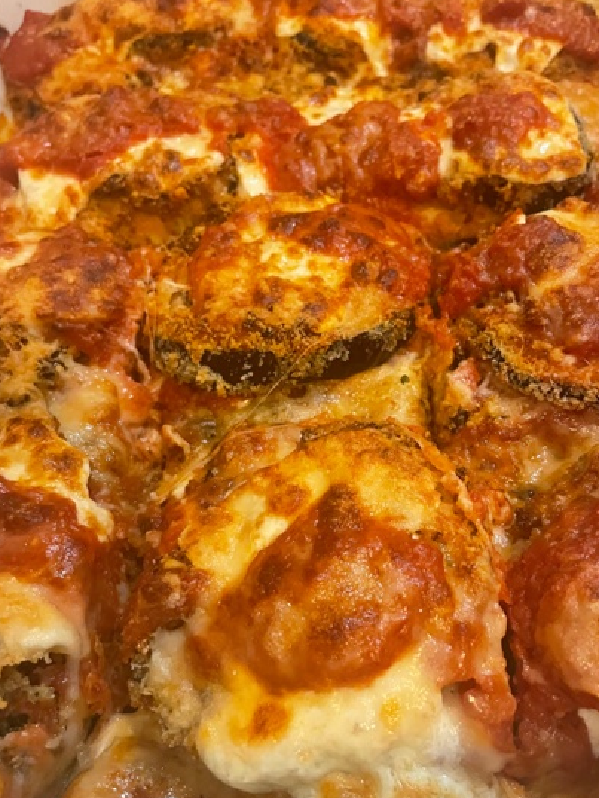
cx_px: 352
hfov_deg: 45.3
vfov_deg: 58.3
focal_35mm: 31
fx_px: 715
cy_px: 413
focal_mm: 4.2
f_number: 1.6
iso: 400
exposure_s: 1/40
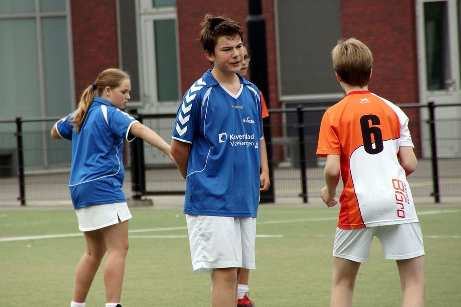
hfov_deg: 5.5
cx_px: 230
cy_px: 154
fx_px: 4800
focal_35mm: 375
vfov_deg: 3.7
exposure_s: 1/400
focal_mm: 250
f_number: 8
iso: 640
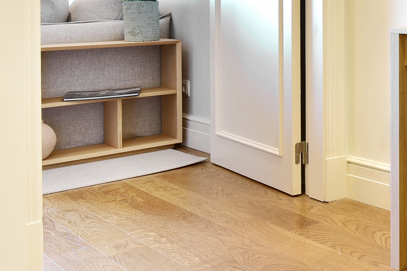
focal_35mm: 55
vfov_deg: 23.4
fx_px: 622
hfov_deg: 25.7
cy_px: -10
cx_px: 628
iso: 100
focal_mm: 16
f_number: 11
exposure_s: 1.3
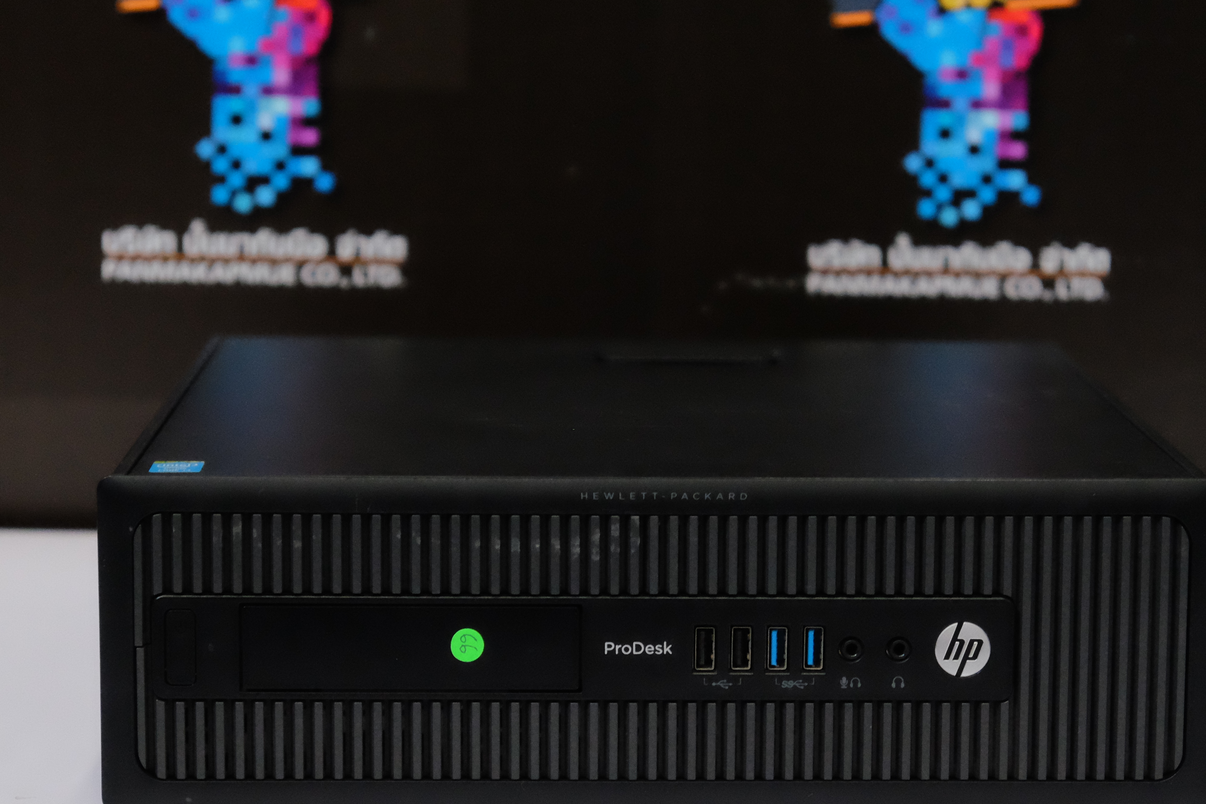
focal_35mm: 109
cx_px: 638
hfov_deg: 18.8
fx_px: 3651
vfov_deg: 12.6
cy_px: 513
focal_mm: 55
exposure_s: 1/100
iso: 6400
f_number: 4
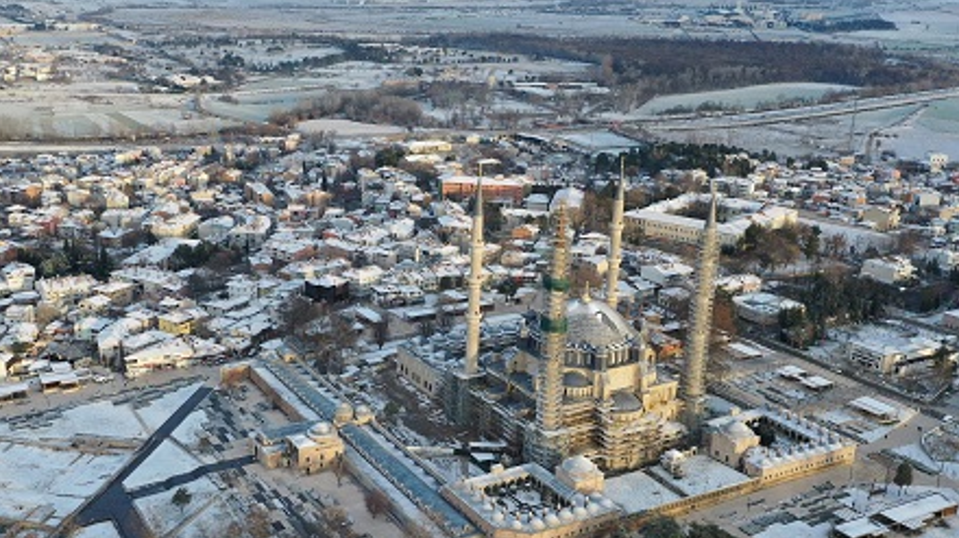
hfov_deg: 50.1
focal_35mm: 40
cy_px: 311
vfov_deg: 29.6
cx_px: 373
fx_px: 1017
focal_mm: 10.26
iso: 400
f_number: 5
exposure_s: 1/500
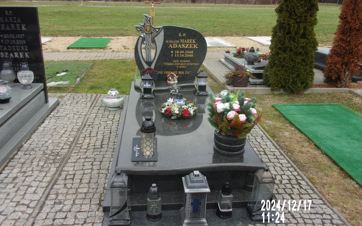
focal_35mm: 30
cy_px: 105
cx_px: 182
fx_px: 296
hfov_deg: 62.9
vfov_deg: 41.8
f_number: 3.9
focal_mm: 5.1
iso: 80
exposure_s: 1/52
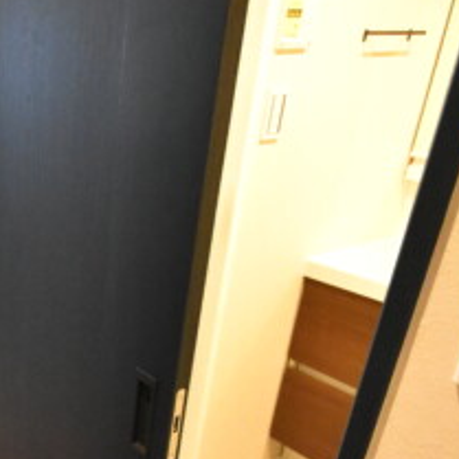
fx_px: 585
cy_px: 370
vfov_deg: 41.0
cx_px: -4
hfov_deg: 38.0
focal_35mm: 39
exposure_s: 1/80
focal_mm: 10
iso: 6400
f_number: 4.5
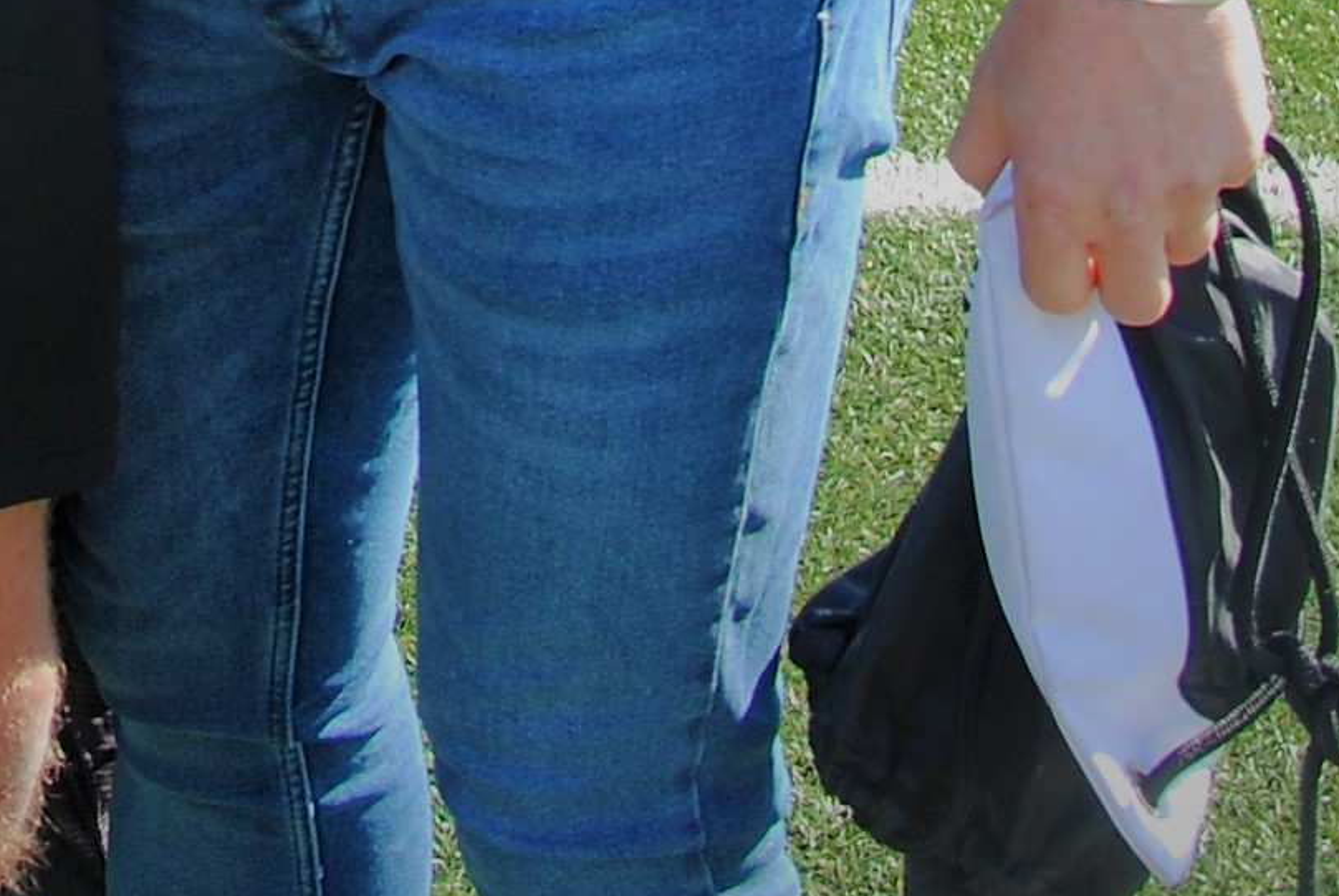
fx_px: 5882
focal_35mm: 158
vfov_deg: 8.1
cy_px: -1130
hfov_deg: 12.6
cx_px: -399
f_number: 5.6
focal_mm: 22
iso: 100
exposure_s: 1/125
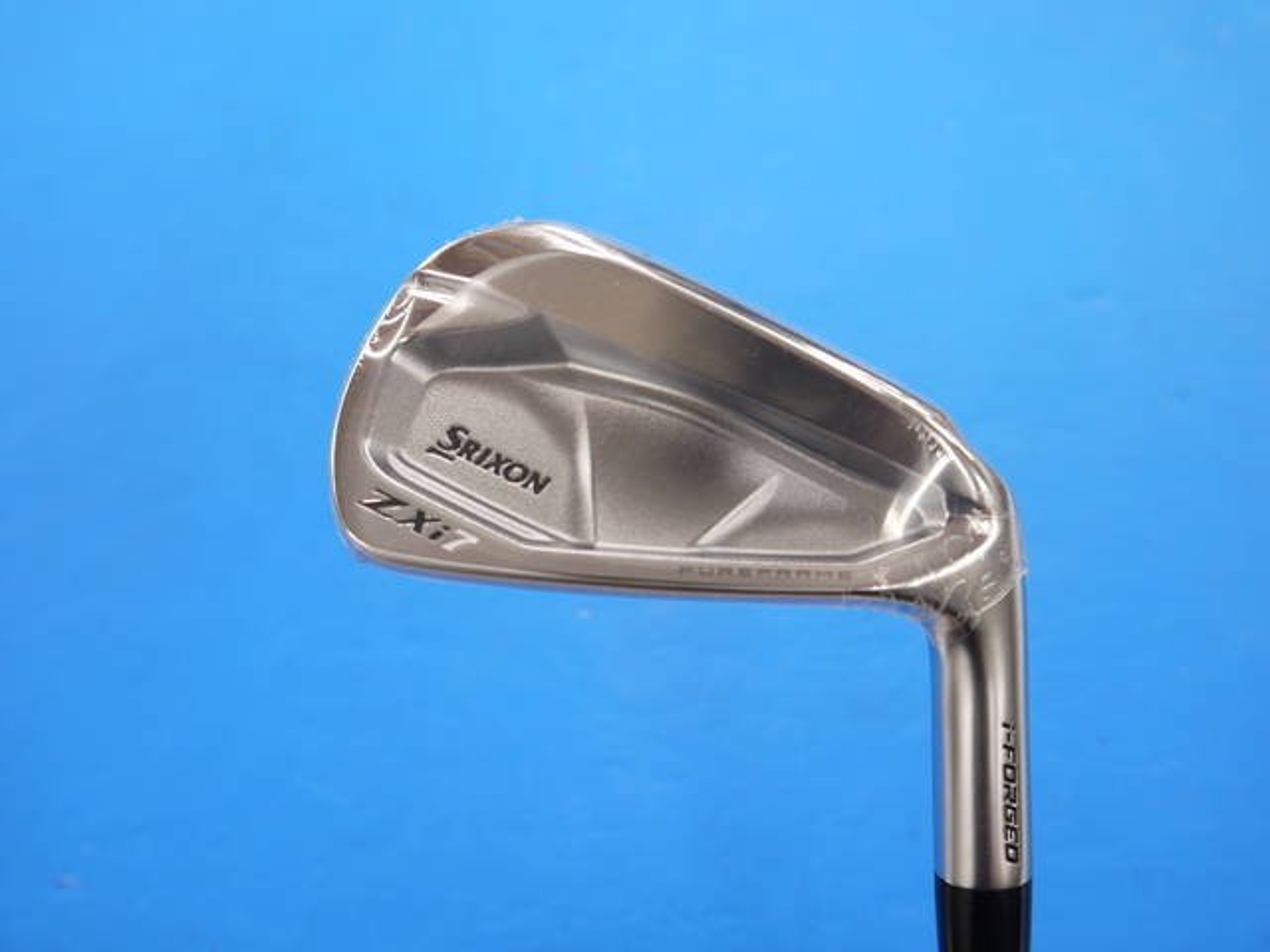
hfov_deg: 46.8
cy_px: 476
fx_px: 1468
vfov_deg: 36.0
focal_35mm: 40
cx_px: 635
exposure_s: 1/60
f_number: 4.2
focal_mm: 20
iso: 200
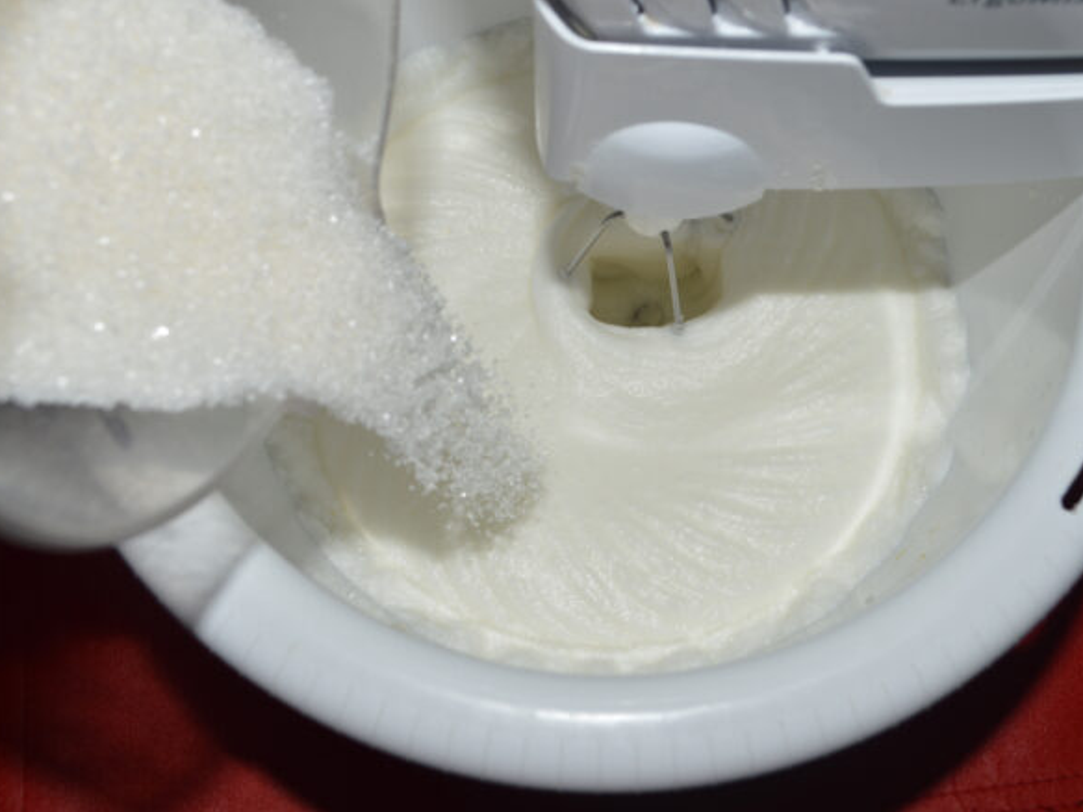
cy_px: 398
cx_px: 595
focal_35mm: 38
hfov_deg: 48.9
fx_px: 1189
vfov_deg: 37.7
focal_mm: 22
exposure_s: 1/60
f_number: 8
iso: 100
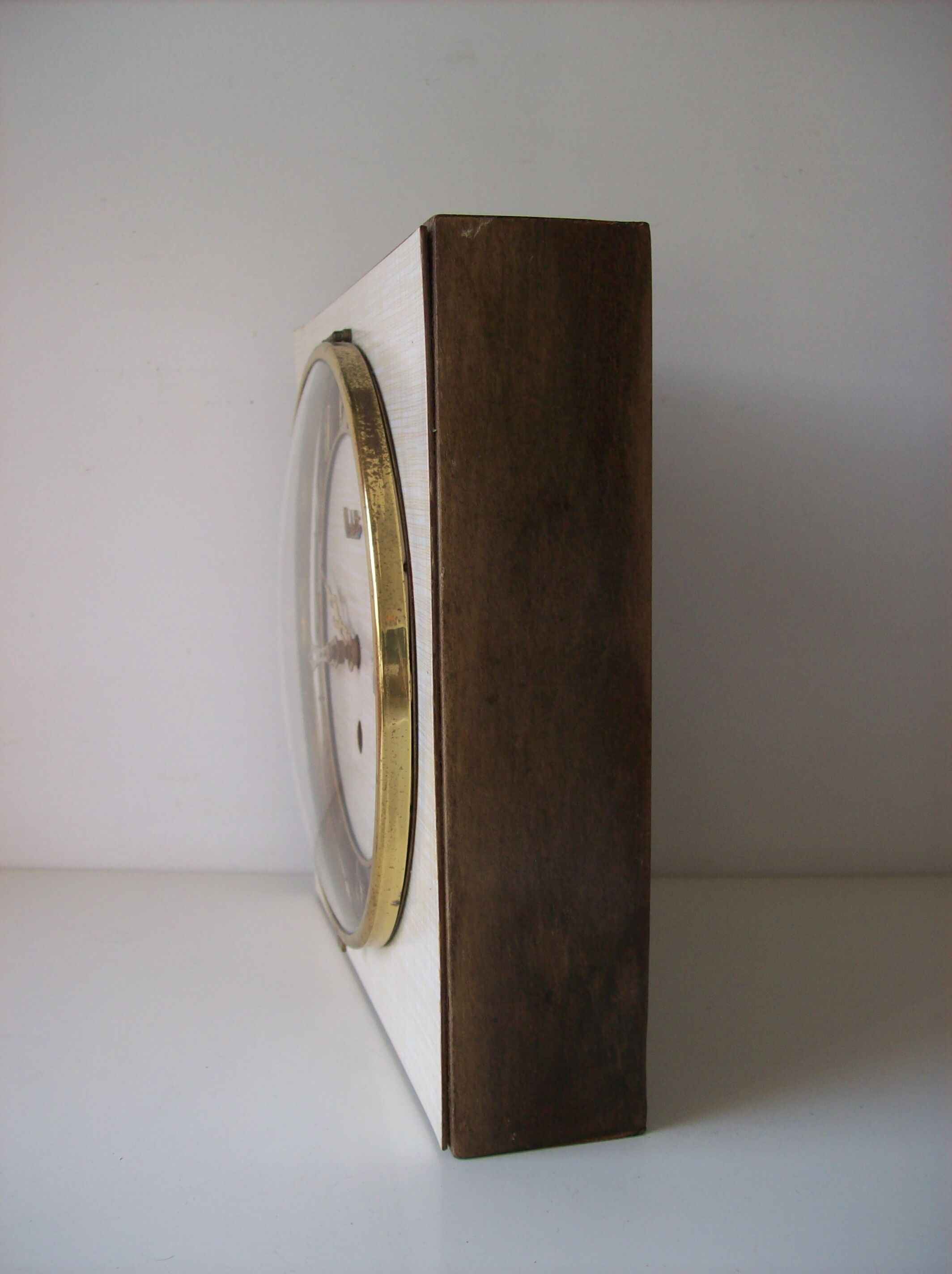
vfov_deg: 51.4
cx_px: 476
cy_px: 637
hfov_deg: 39.6
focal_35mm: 36
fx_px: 1323
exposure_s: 1/146
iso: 80
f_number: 2.7
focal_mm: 6
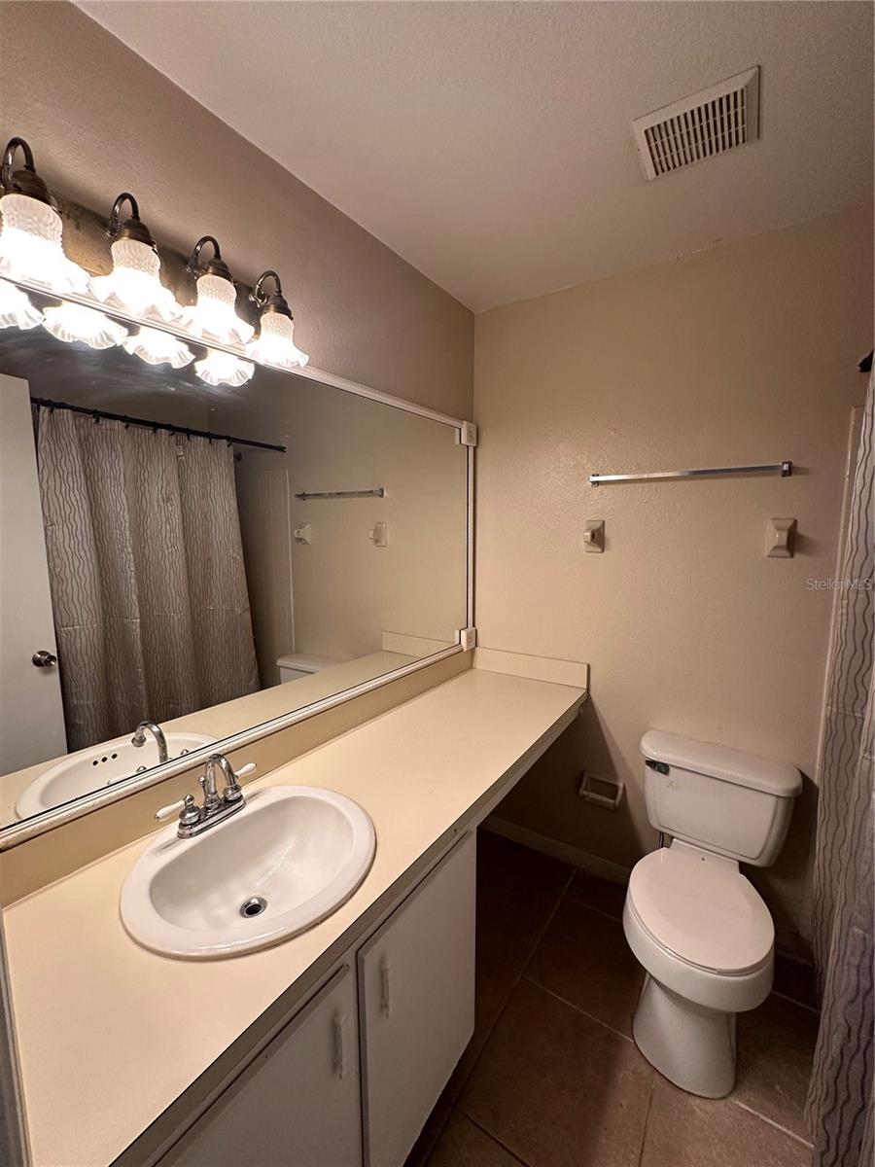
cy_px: 584
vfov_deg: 102.1
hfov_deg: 85.7
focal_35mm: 14
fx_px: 472
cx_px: 438
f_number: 2.2
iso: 200
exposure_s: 1/120
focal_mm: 2.22
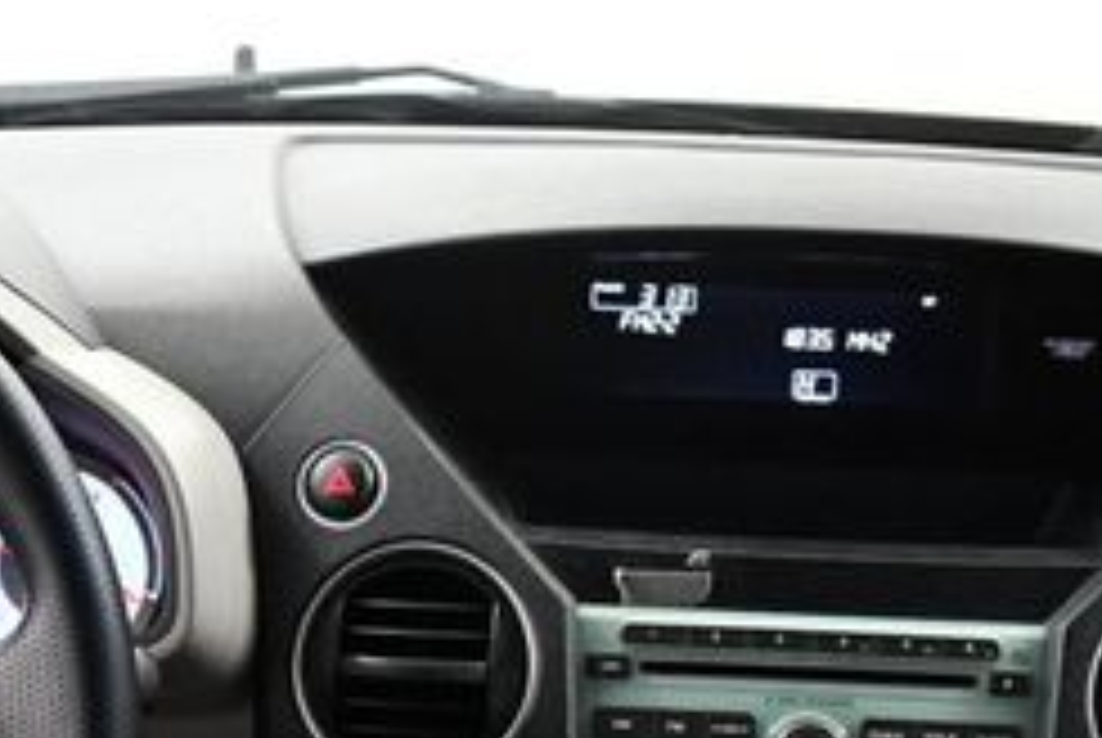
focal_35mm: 94
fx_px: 2881
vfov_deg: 14.3
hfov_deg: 21.3
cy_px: 796
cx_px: 171
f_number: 3.5
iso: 3200
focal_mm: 18
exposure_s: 1/80
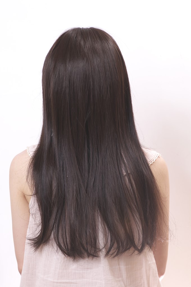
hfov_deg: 13.0
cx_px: 96
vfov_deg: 19.5
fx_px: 838
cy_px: 144
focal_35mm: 105
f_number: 5.6
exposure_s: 1/125
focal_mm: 70
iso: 200
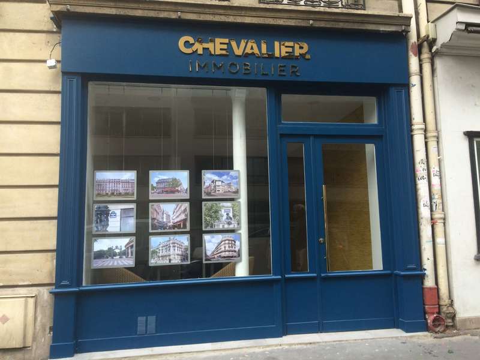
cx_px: 240
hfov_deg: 61.7
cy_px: 180
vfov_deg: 48.2
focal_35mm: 29
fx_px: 402
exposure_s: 1/331
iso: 32
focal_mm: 4.15
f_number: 2.2
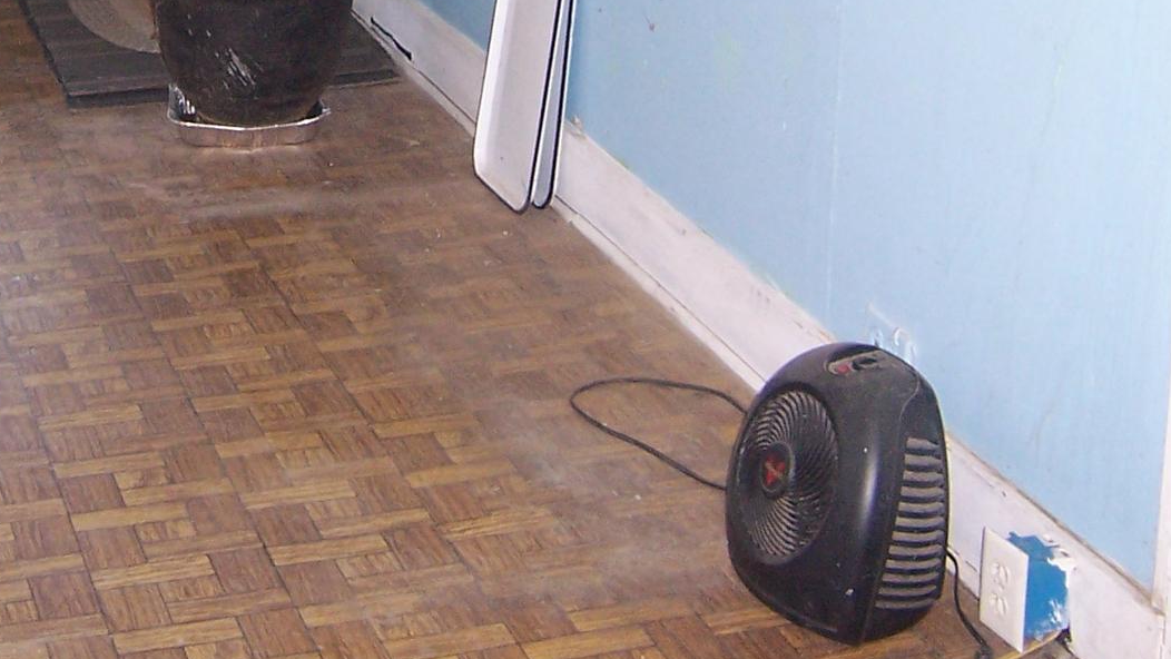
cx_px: 233
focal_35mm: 70
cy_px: -190
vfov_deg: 16.3
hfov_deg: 29.5
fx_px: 2174
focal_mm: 5.5
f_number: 2.8
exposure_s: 1/60
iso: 140
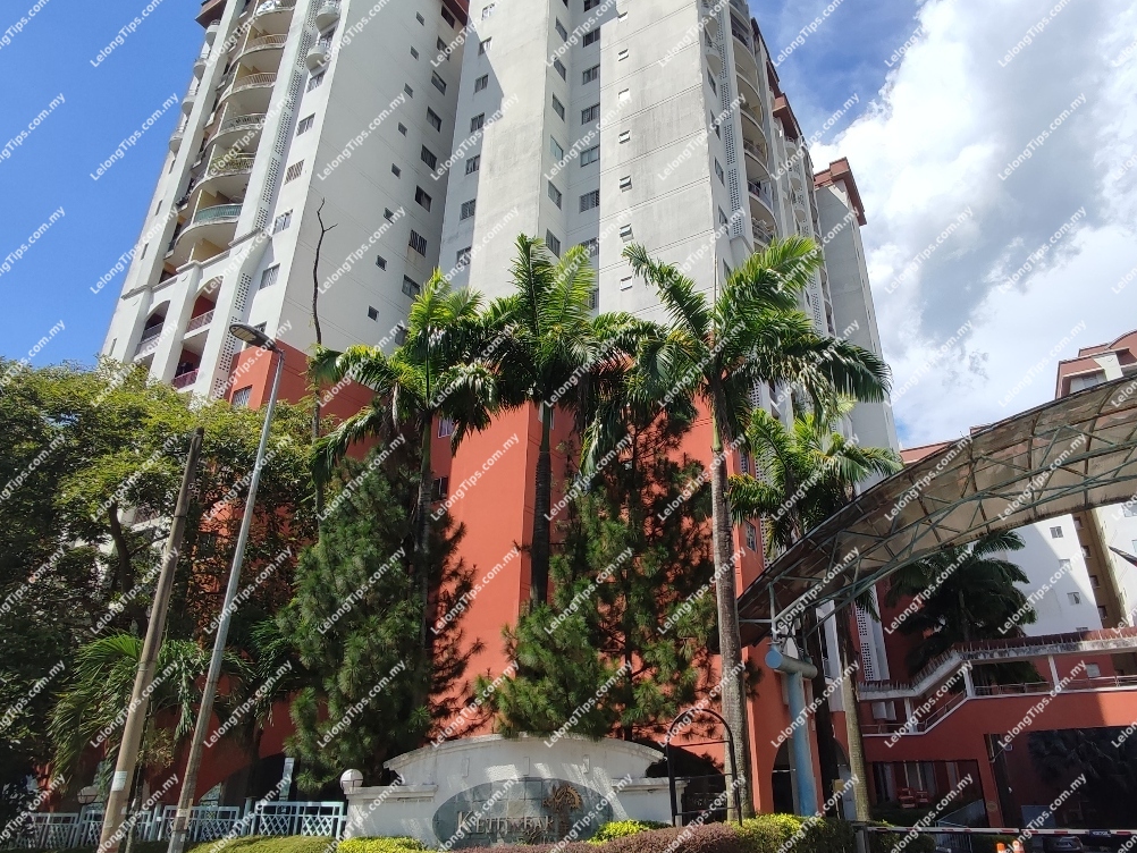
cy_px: 386
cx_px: 675
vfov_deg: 65.9
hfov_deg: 80.9
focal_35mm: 20
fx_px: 657
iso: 50
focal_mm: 1.65
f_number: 2.2
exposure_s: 1/1723
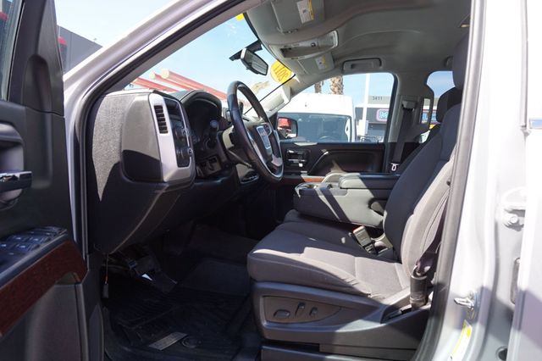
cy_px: 180
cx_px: 271
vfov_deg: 53.1
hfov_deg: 73.8
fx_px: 361
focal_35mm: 24
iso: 100
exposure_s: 1/80
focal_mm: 16
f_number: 5.6
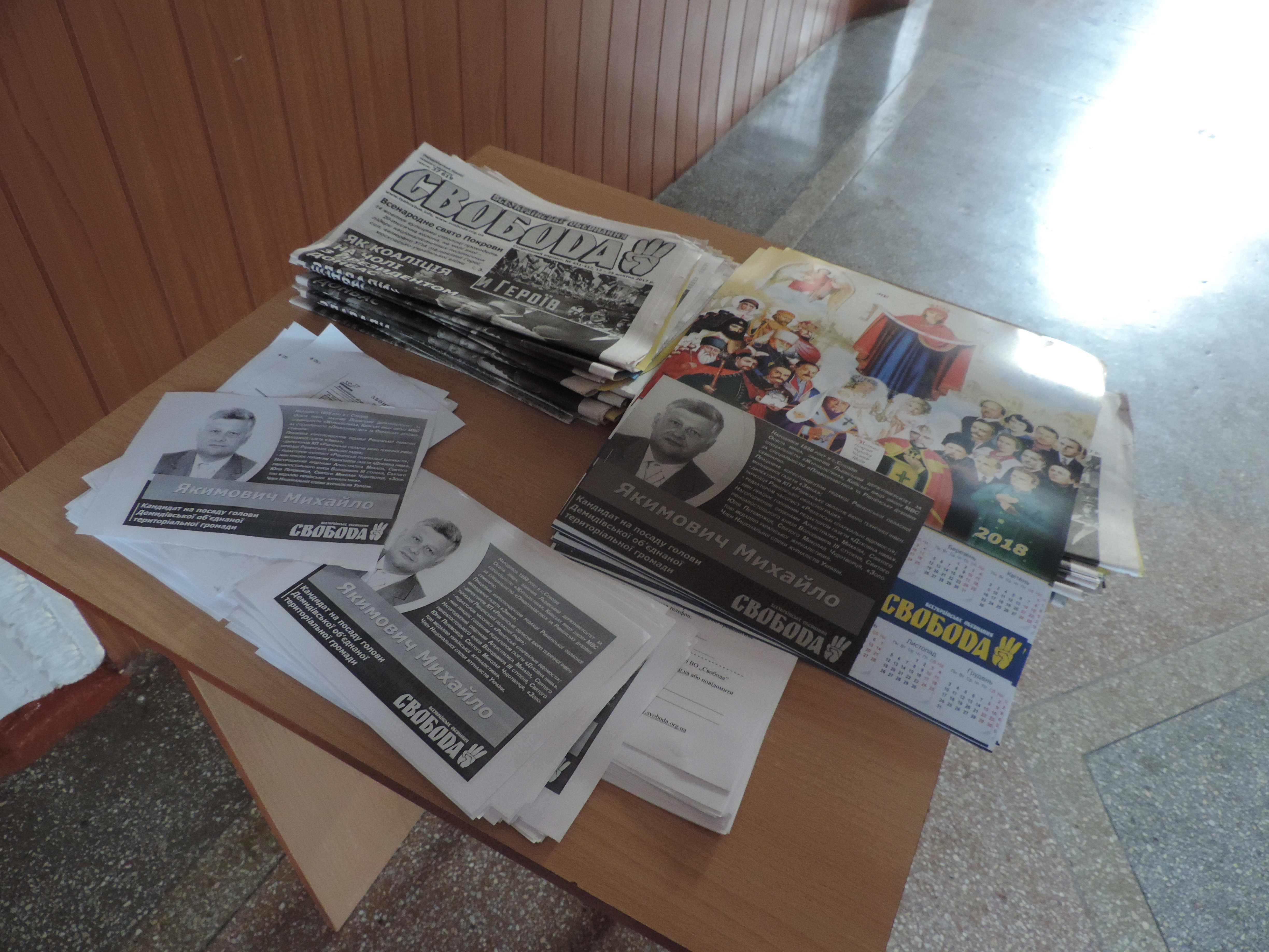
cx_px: 634
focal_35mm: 24
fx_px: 880
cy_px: 476
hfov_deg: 71.6
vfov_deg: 56.8
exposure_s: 1/8
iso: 560
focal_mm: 4.3
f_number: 3
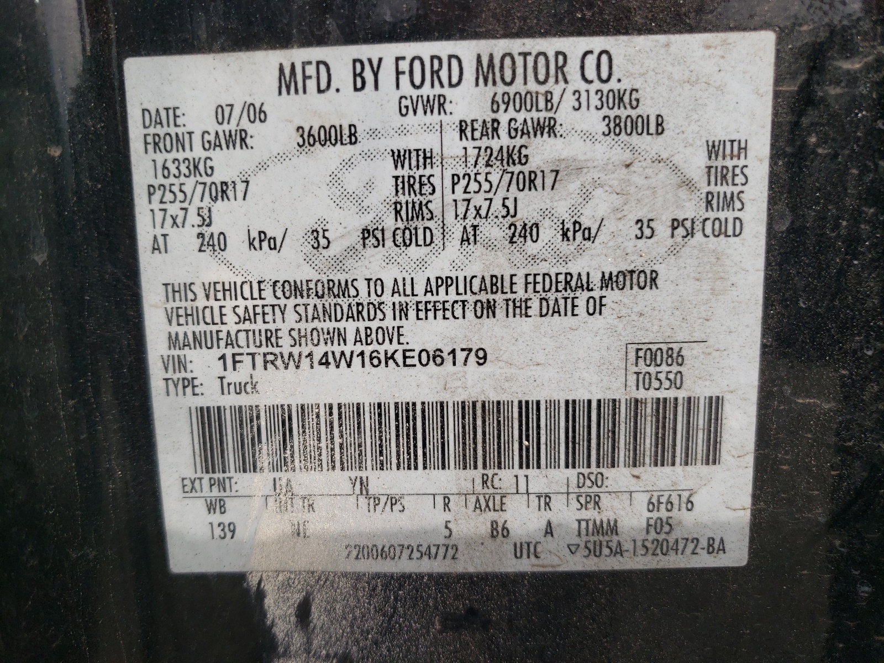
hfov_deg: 67.3
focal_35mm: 26
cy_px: 332
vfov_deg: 53.1
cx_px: 442
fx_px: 664
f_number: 1.5
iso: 50
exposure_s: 1/2500
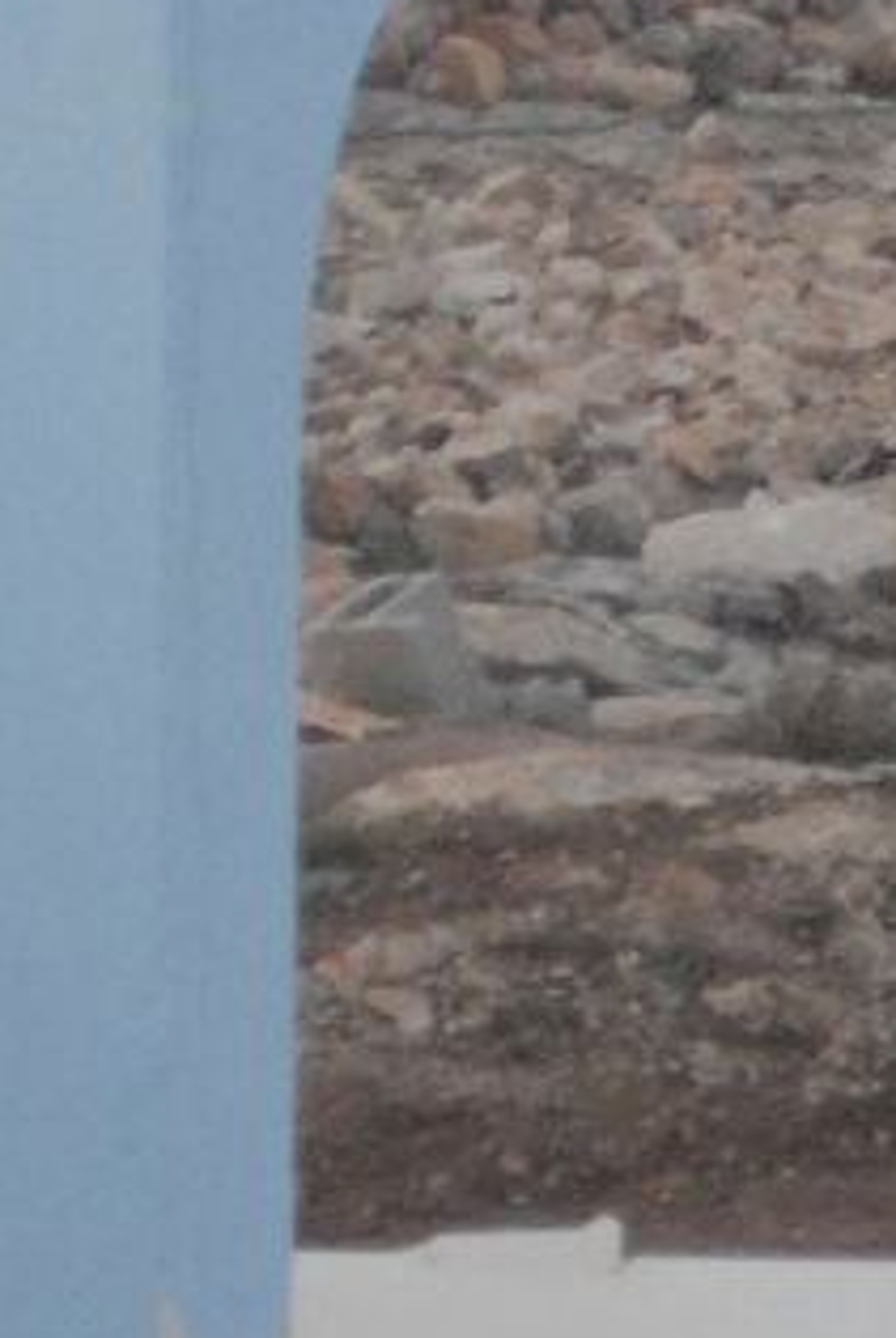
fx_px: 9600
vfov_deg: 7.9
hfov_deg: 5.3
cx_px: 1015
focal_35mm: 258
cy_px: 1325
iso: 1000
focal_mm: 28
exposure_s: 1/200
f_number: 4.5
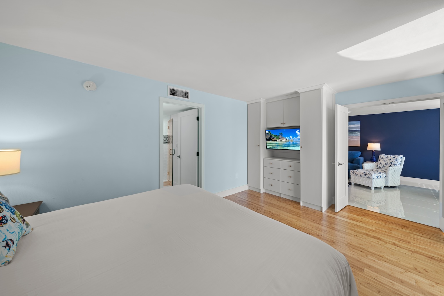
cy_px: 148
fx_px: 148
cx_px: 222
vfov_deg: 90.0
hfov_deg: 112.6
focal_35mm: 12
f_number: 10
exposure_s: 1/2
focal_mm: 12
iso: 160
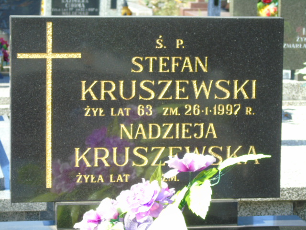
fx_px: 1255
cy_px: 115
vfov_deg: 10.4
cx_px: 153
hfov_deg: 13.9
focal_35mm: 142
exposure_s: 1/125
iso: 100
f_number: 4.7
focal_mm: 25
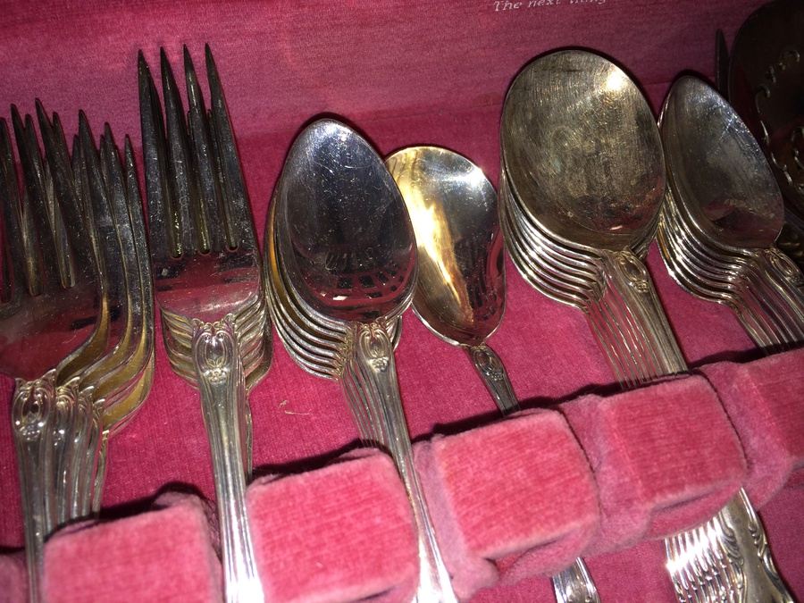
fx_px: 697
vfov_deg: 46.8
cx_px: 402
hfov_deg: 60.0
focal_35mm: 30
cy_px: 302
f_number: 2.2
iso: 32
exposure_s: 1/103
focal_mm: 4.12
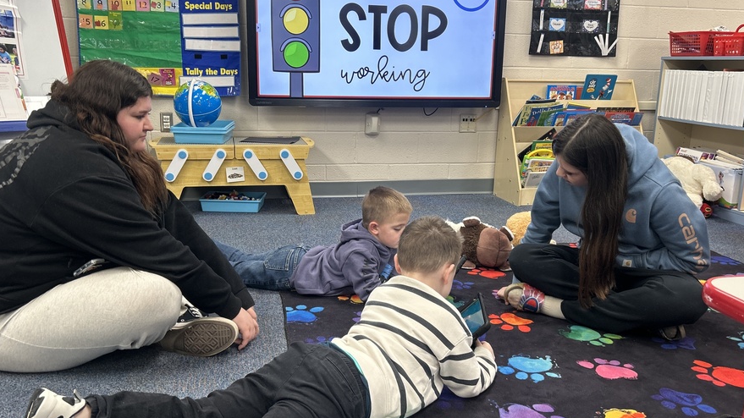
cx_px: 375
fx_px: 651
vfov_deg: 35.6
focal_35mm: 33
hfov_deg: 59.5
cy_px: 211
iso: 100
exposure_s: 1/60
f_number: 1.5
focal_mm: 5.7
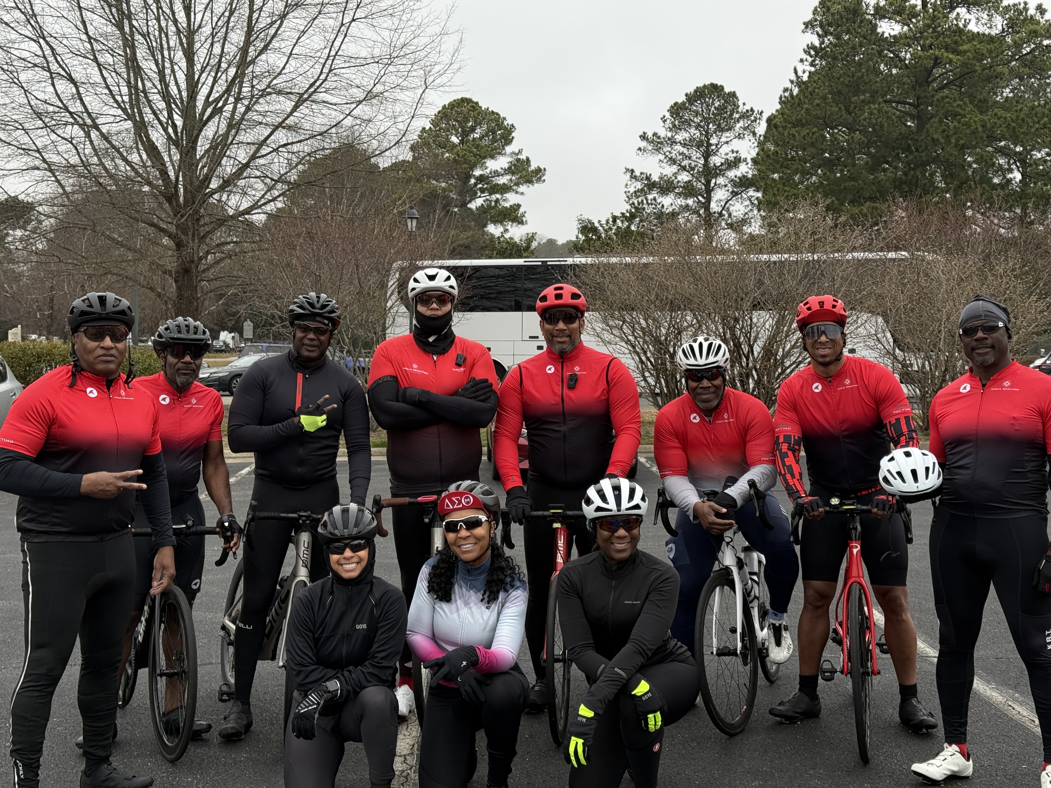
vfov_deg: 30.3
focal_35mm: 48
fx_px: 1457
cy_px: 394
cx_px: 526
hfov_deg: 39.7
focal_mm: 6.76
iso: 100
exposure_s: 1/527
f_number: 1.78
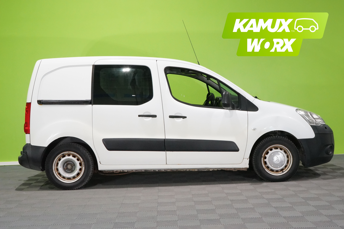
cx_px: 172
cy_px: 114
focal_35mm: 49
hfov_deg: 40.3
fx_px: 468
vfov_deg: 27.5
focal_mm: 49
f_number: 25
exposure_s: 1/20
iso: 6400
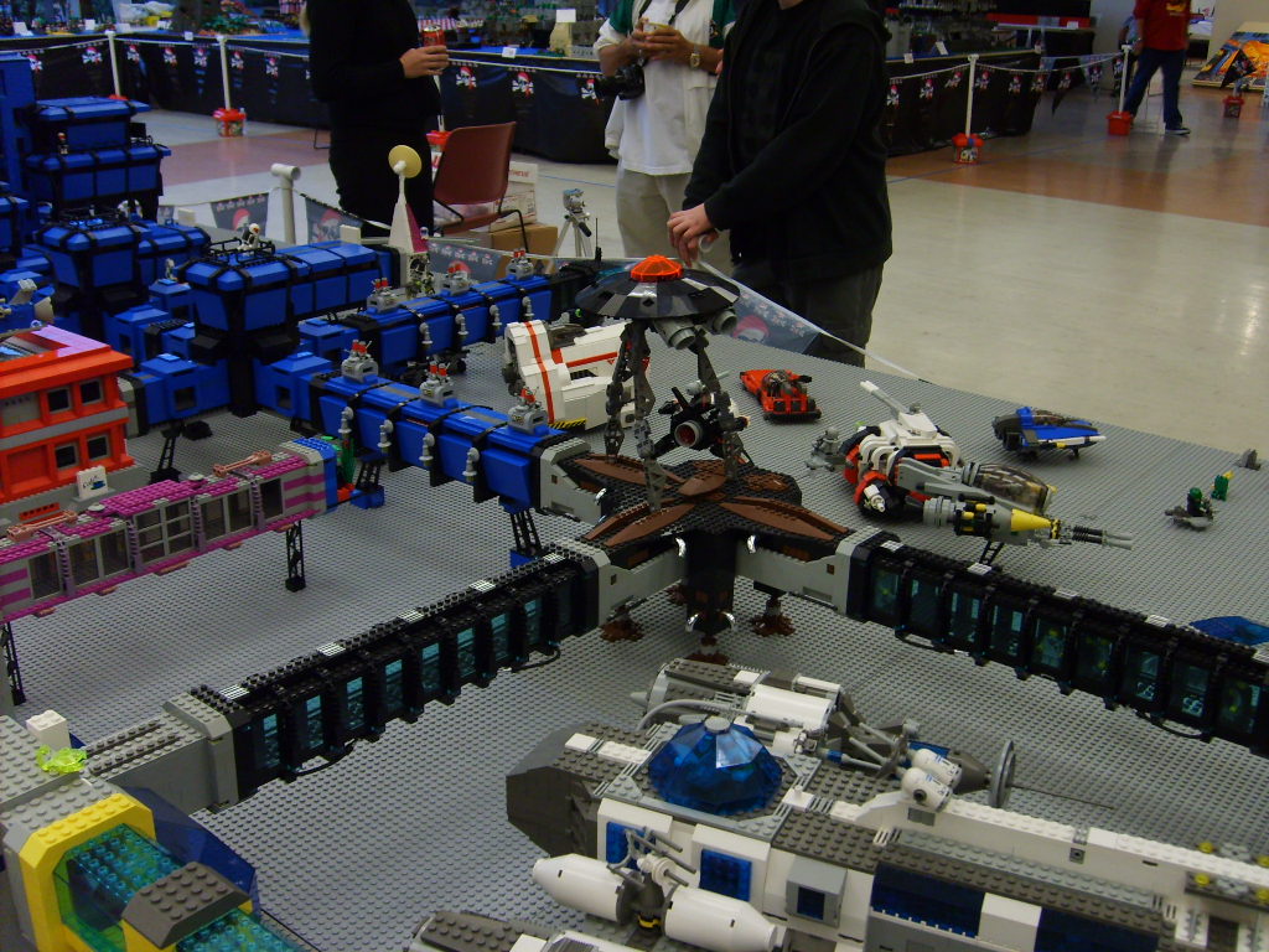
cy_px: 476
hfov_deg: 52.6
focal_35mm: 35
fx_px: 1283
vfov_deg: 40.7
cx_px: 634
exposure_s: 1/30
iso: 100
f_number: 2.8
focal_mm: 5.8
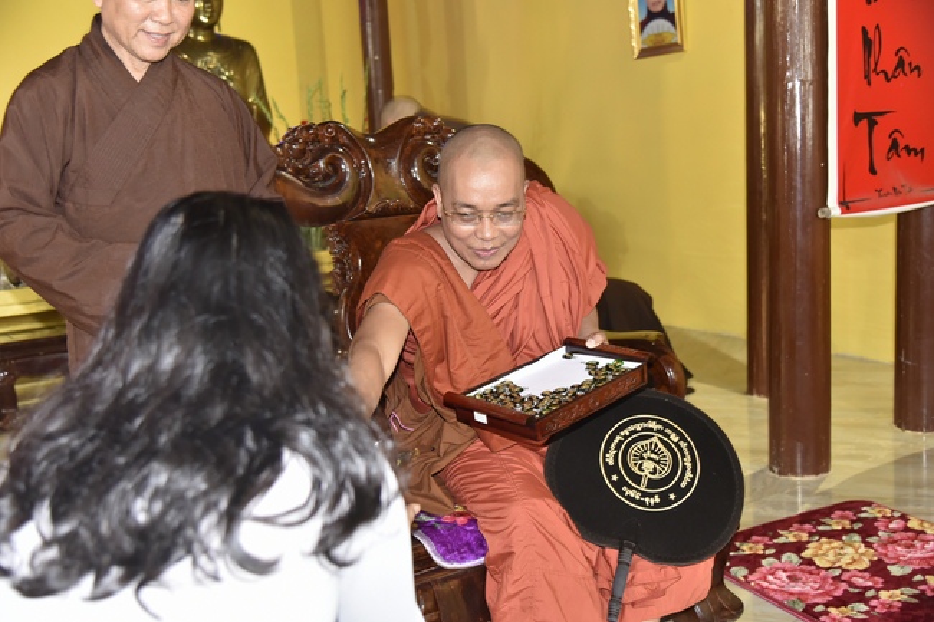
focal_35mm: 38
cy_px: 311
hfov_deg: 50.7
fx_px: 986
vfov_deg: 35.0
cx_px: 467
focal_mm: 38
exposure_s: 1/30
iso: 1600
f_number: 4
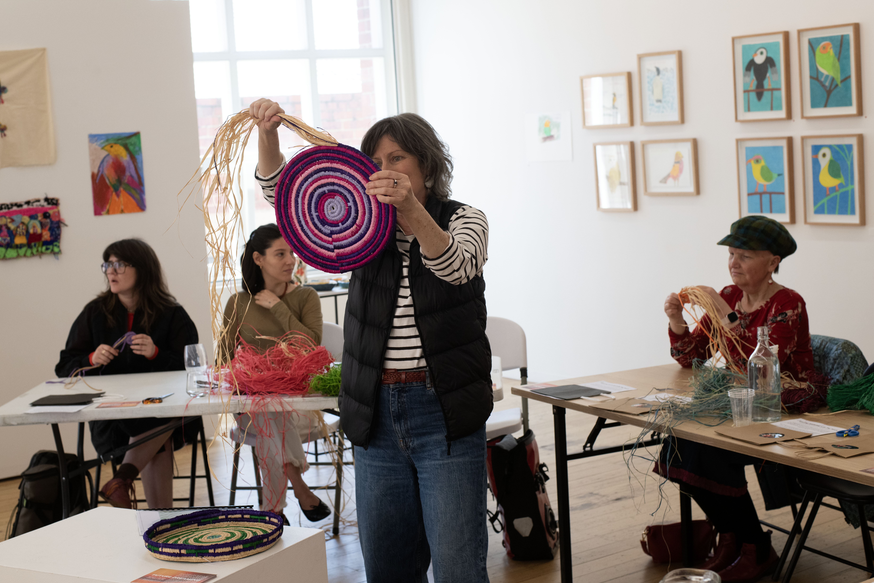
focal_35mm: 55
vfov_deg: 24.6
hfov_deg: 36.2
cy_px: 299
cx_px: 401
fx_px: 1335
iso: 800
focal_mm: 50
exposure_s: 1/320
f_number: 5.6
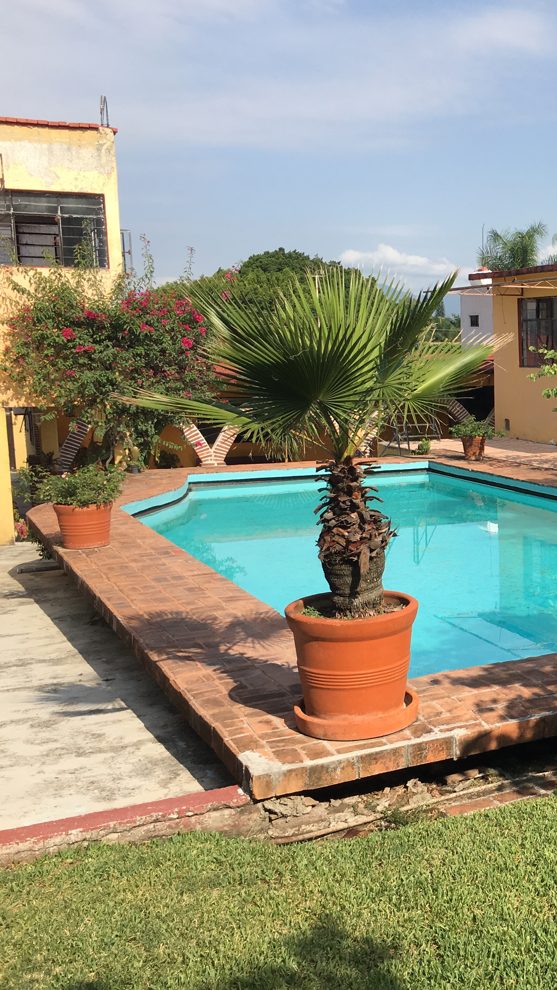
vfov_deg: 47.4
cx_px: 673
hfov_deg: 24.9
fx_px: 1129
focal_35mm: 43
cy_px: 498
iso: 25
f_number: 2.2
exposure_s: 1/1326
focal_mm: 4.15
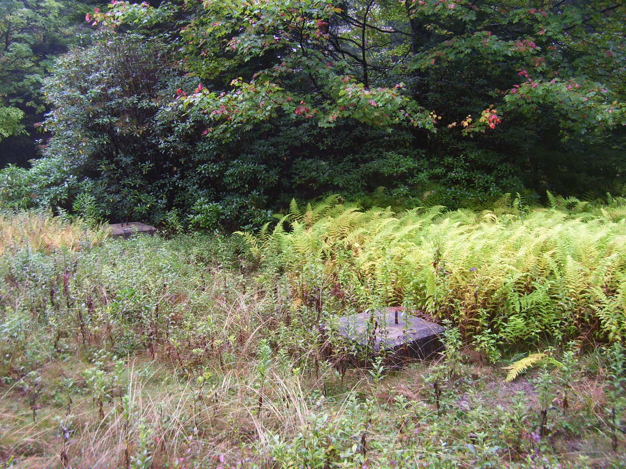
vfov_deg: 41.8
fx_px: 615
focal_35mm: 34
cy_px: 234
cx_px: 313
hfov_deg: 54.0
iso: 80
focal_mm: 5.6
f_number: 2.7
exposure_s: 1/125
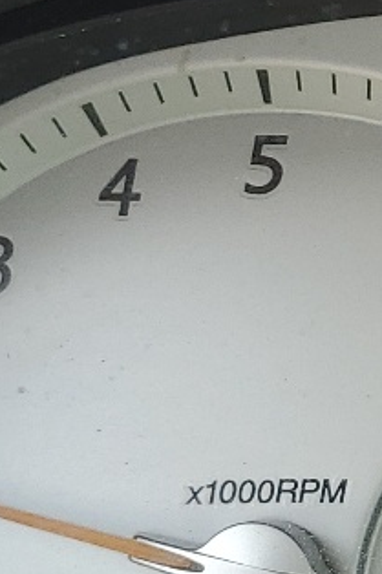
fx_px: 2199
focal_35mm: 138
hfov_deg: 9.3
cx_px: 779
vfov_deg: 14.8
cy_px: 404
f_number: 1.5
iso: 50
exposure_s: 1/169
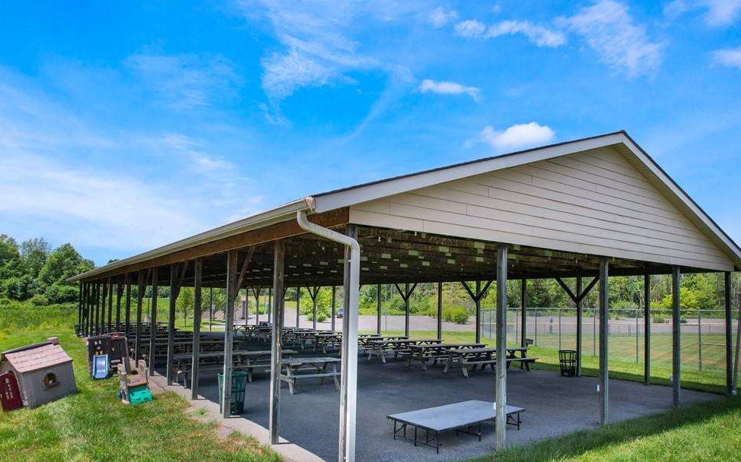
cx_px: 403
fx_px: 505
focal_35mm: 25
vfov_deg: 49.0
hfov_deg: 72.4
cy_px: 269
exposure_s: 1/1500
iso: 100
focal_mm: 8.38
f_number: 2.8
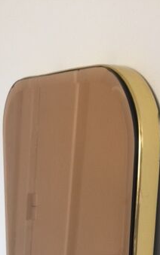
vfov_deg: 33.0
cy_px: 238
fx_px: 404
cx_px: 95
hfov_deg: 22.3
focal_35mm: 58
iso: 50
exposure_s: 1/33
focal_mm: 4.15
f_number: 2.2
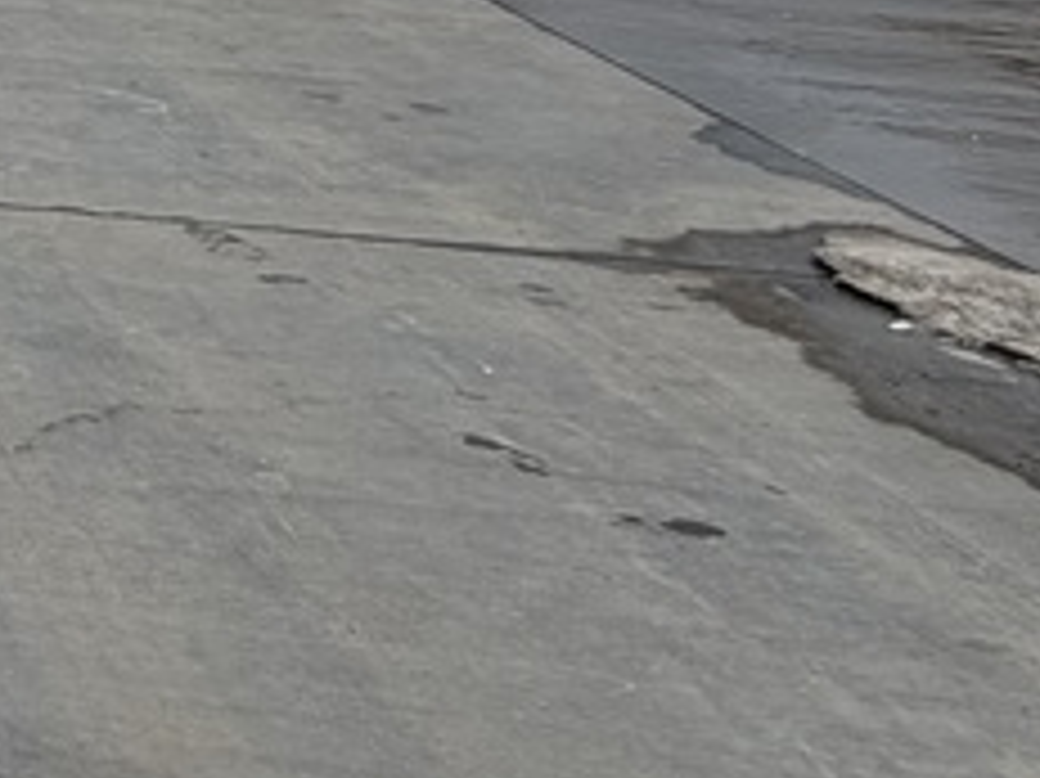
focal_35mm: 62
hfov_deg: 18.0
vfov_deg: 19.8
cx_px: -1139
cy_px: -450
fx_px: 1862
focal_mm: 2.22
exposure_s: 1/770
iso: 32
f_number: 2.2
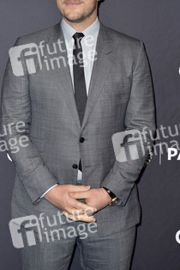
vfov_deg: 24.1
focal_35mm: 84
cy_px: 99
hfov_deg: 16.3
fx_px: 629
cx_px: 78
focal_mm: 66
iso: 250
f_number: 5.6
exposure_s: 1/250
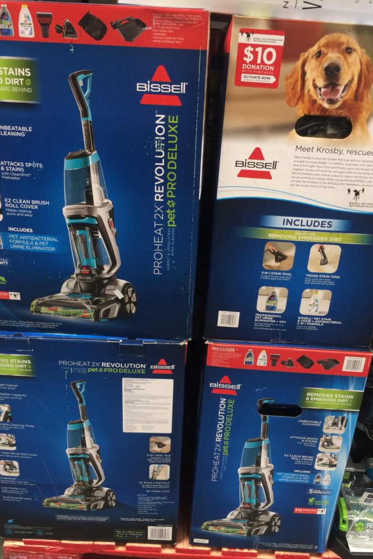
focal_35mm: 31
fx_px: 482
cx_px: 188
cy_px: 286
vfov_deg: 60.3
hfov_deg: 42.3
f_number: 2.2
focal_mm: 4.15
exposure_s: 1/30
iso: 64
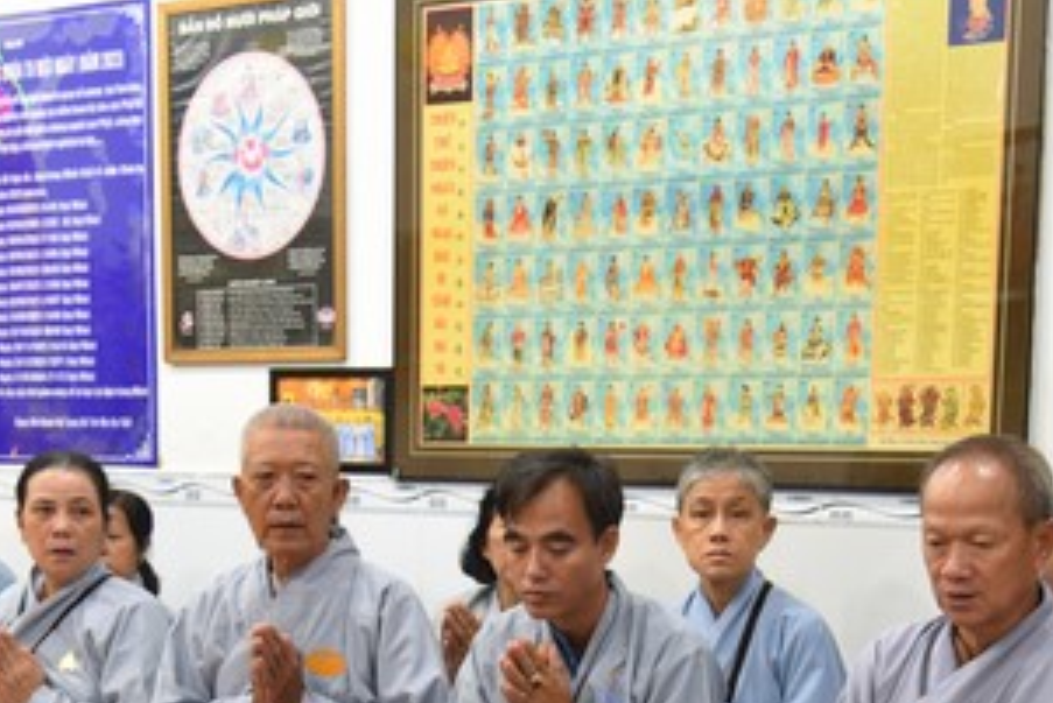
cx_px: 588
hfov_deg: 24.7
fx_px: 2400
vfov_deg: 16.2
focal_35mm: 82
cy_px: 755
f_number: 4
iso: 1000
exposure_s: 1/60
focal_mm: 38
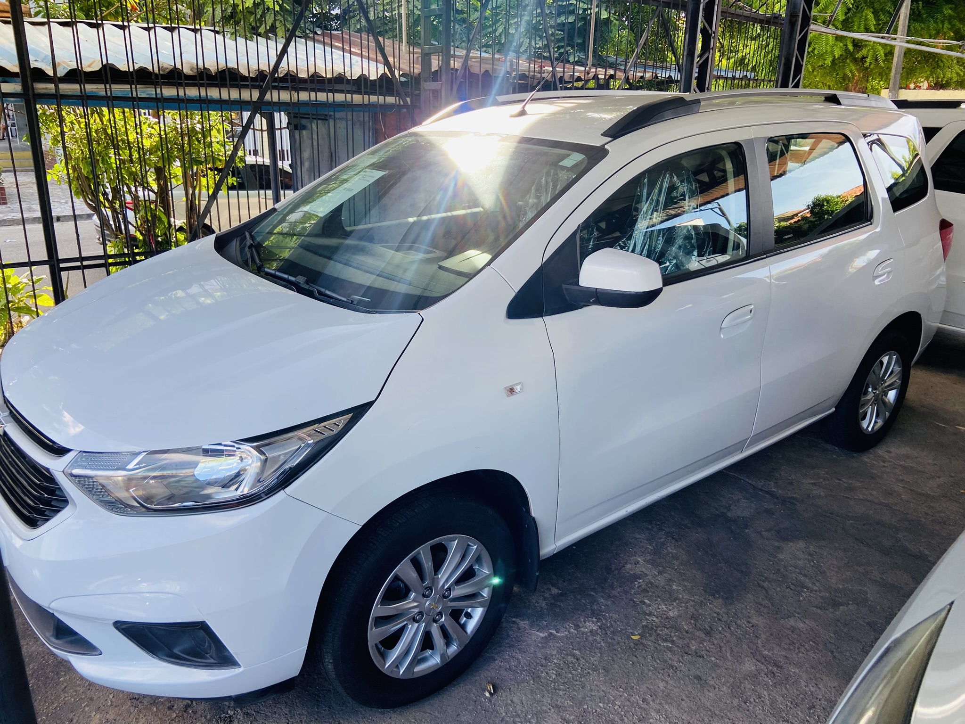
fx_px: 725
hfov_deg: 67.3
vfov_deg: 53.1
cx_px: 482
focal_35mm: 26
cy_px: 362
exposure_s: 1/189
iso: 32
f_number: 1.8
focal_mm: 4.25
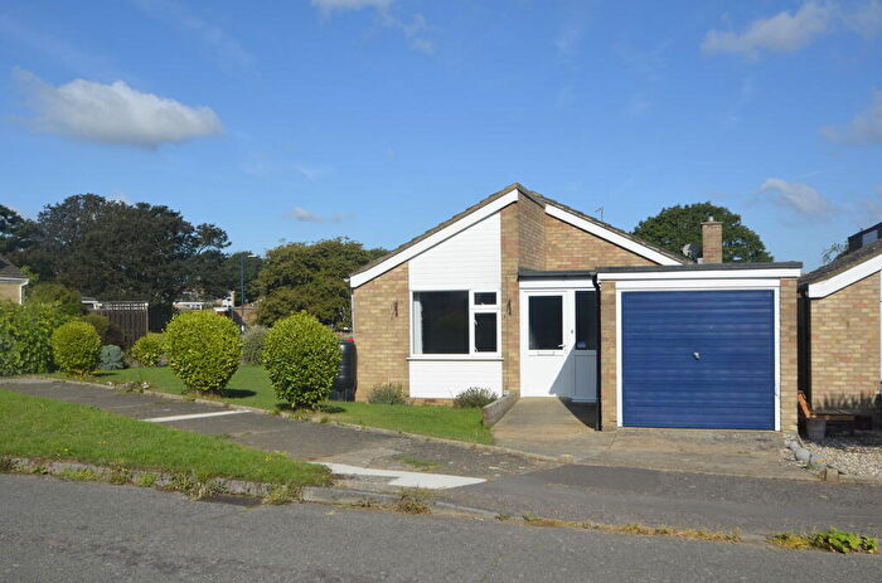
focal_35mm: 36
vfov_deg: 36.7
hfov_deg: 53.2
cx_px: 441
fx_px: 880
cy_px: 292
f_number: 9
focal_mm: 24
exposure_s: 1/320
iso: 100
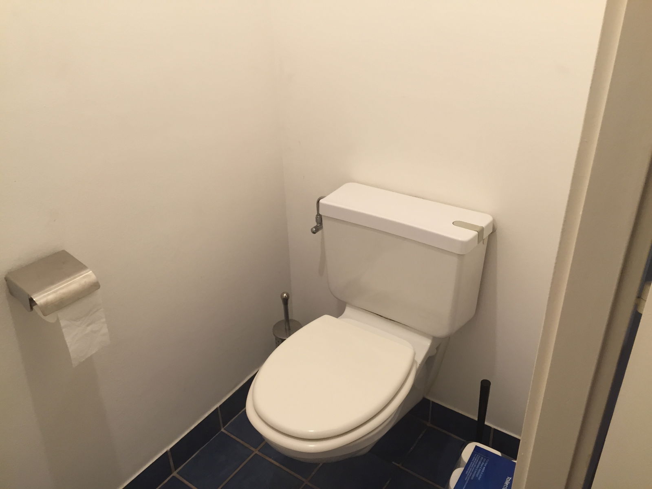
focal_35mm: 29
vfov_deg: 48.2
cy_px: 244
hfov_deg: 61.7
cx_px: 326
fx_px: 546
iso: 80
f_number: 2.2
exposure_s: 1/33
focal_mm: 4.15
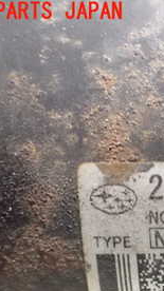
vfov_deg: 29.0
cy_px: 236
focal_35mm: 71
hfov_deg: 15.6
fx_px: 550
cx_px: 248
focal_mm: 5.4
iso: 1600
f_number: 2.3
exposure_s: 1/30
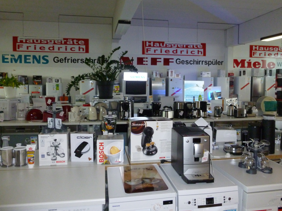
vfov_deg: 48.2
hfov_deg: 61.6
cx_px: 149
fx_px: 236
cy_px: 95
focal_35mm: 29
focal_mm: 4.5
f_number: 3.1
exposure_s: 1/60
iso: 400
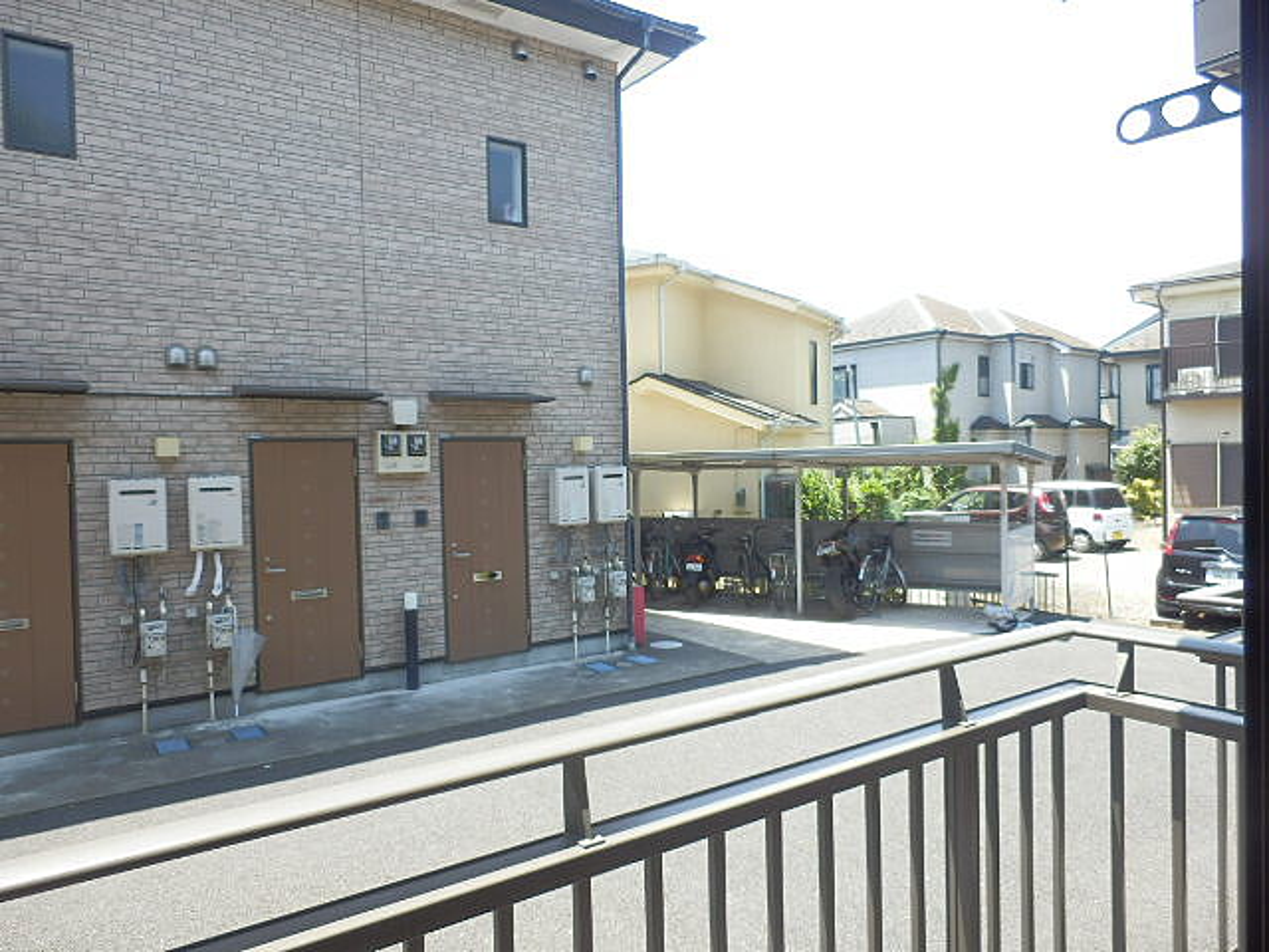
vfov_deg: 56.8
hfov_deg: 71.6
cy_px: 476
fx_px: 880
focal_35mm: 24
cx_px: 634
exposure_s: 1/200
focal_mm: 4.2
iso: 80
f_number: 3
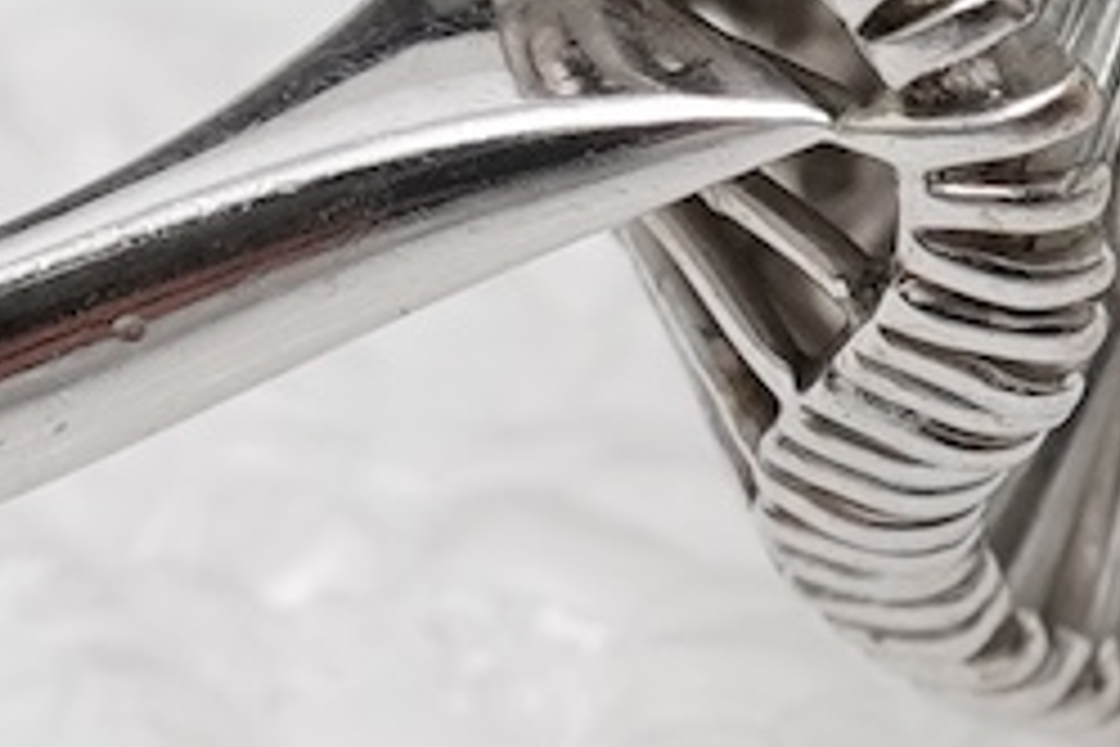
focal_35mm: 356
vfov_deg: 3.9
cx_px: 0
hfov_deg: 5.8
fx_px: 11075
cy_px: 225
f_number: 22
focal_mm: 30
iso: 400
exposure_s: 1/125
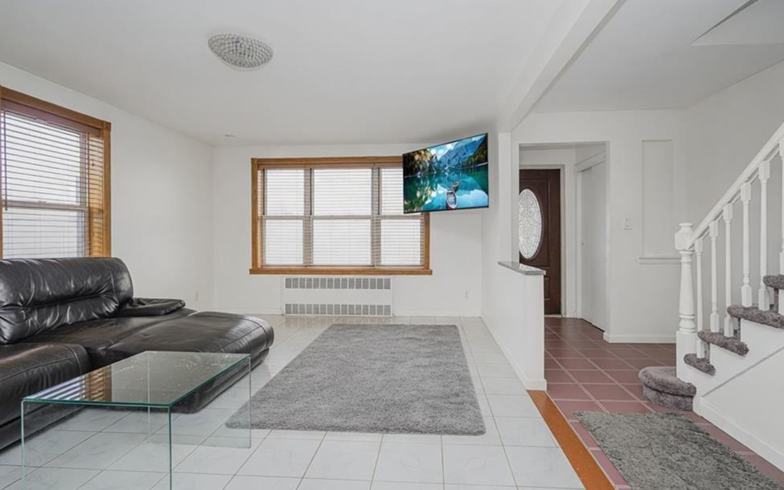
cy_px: 235
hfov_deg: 94.4
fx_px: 363
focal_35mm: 17
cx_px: 398
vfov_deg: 68.0
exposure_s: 1/40
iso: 50
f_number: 4.5
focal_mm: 16
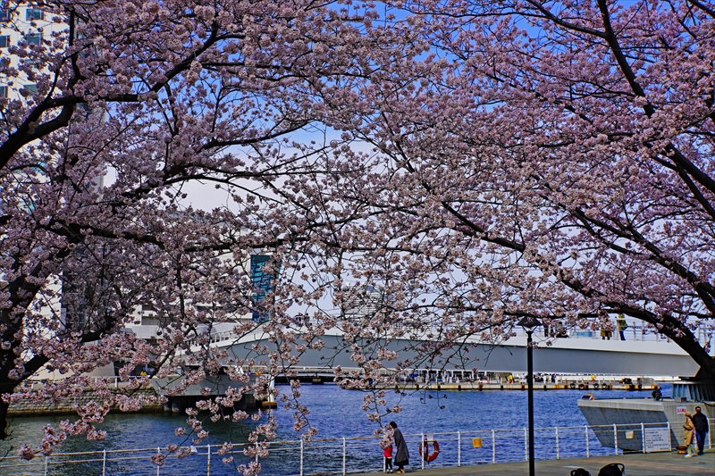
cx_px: 358
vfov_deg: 29.5
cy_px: 238
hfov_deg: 43.1
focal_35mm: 46
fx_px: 905
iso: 100
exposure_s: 1/400
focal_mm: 30.4
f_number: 8
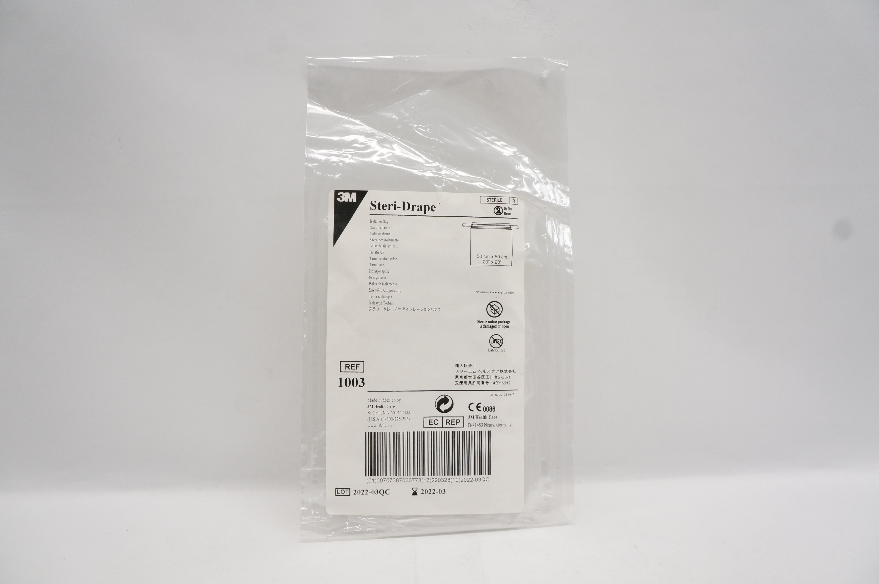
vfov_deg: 47.8
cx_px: 440
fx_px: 659
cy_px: 292
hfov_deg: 67.4
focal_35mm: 27
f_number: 6.3
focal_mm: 18
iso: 800
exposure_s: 1/200
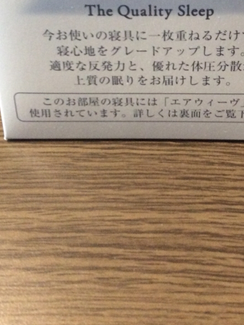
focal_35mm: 56
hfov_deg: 26.0
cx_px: 164
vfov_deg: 33.0
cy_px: 50
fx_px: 526
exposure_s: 1/15
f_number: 2.4
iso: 250
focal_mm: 3.3
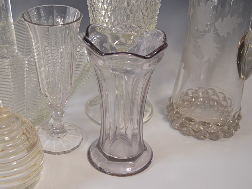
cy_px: 94
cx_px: 119
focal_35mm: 51
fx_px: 368
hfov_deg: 37.8
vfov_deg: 28.8
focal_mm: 31
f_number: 5
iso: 400
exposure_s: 1/100
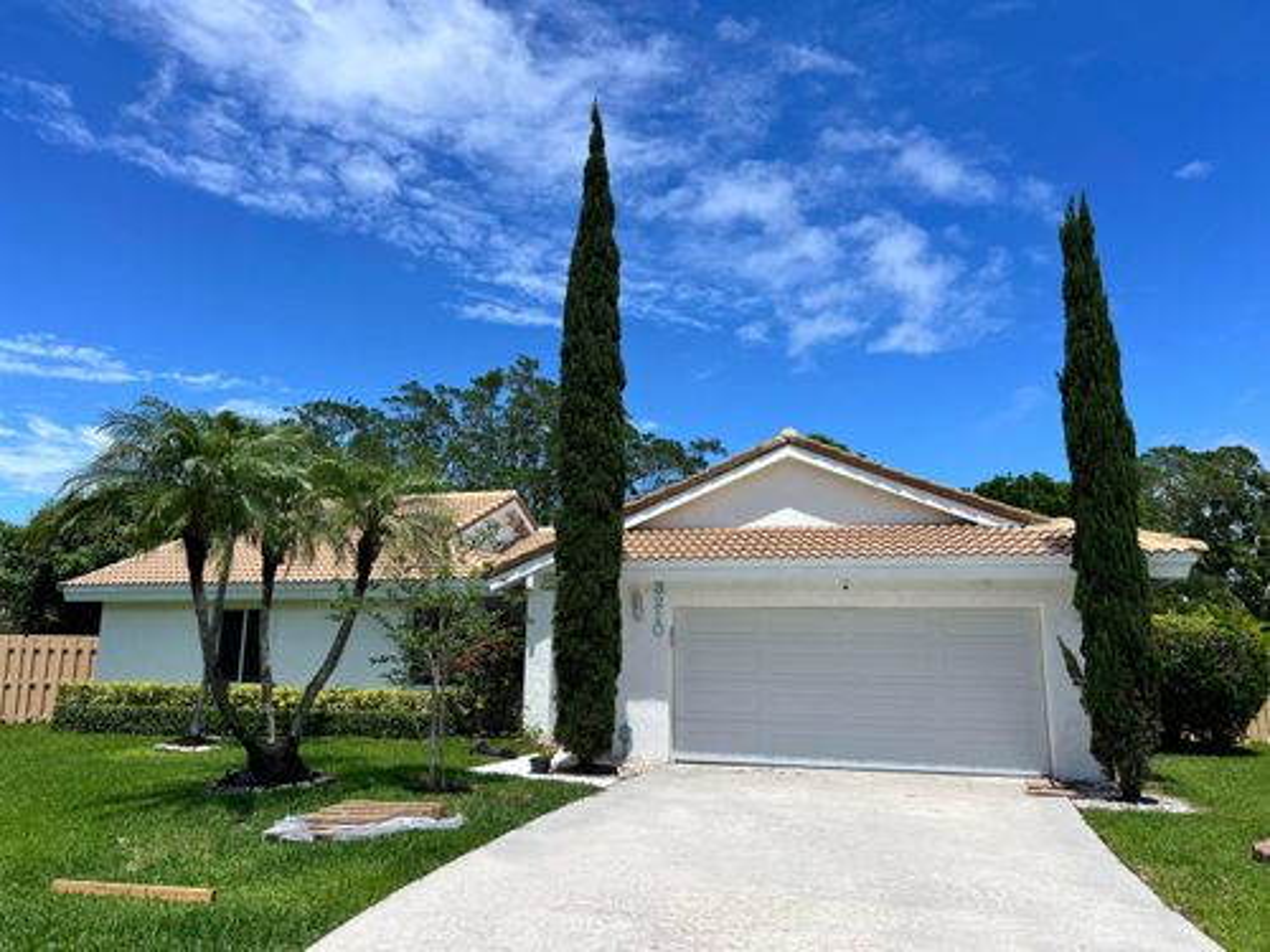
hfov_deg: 67.3
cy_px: 476
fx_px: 954
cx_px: 635
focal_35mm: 26
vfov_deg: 53.1
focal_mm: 5.7
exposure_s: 1/5319
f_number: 1.5
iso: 50
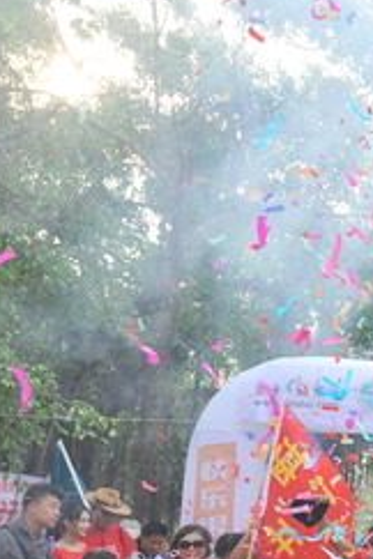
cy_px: 455
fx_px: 901
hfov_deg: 19.5
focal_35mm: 58
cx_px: 599
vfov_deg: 33.4
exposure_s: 1/200
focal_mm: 22
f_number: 5.6
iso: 400
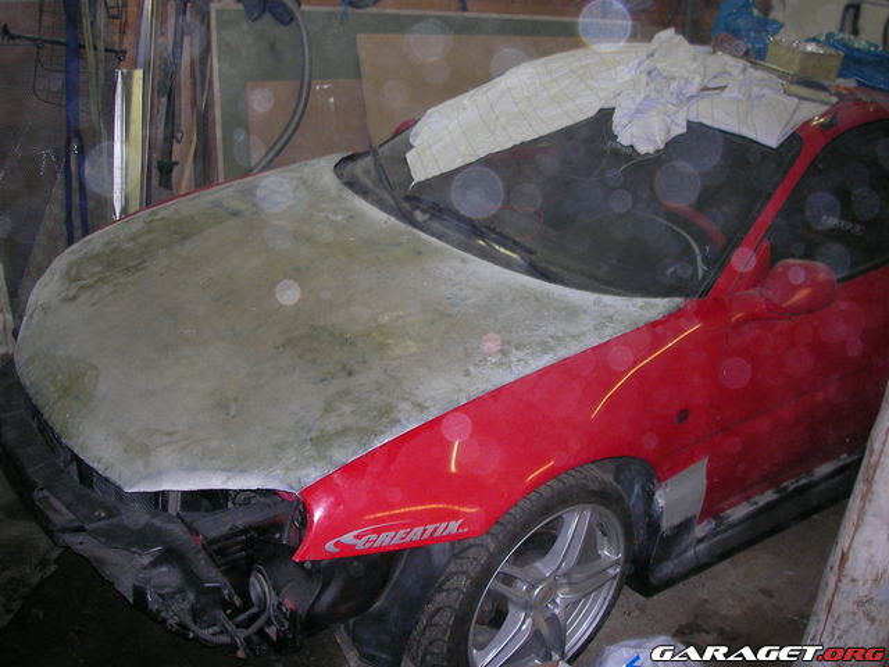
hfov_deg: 49.0
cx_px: 444
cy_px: 334
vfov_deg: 37.7
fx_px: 976
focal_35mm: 38
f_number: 3.3
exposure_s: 1/30
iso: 124
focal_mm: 6.3
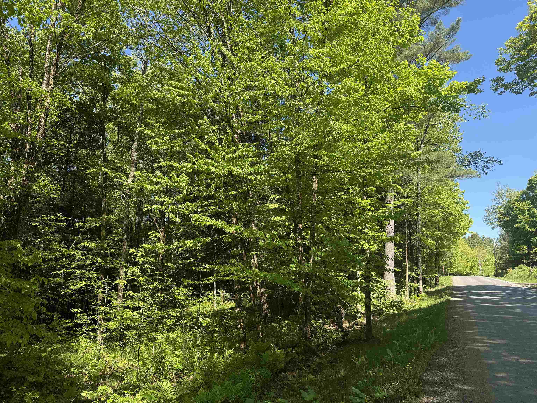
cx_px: 268
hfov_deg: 71.6
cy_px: 202
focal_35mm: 24
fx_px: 372
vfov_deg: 56.8
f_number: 1.78
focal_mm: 6.76
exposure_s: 1/1385
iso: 100
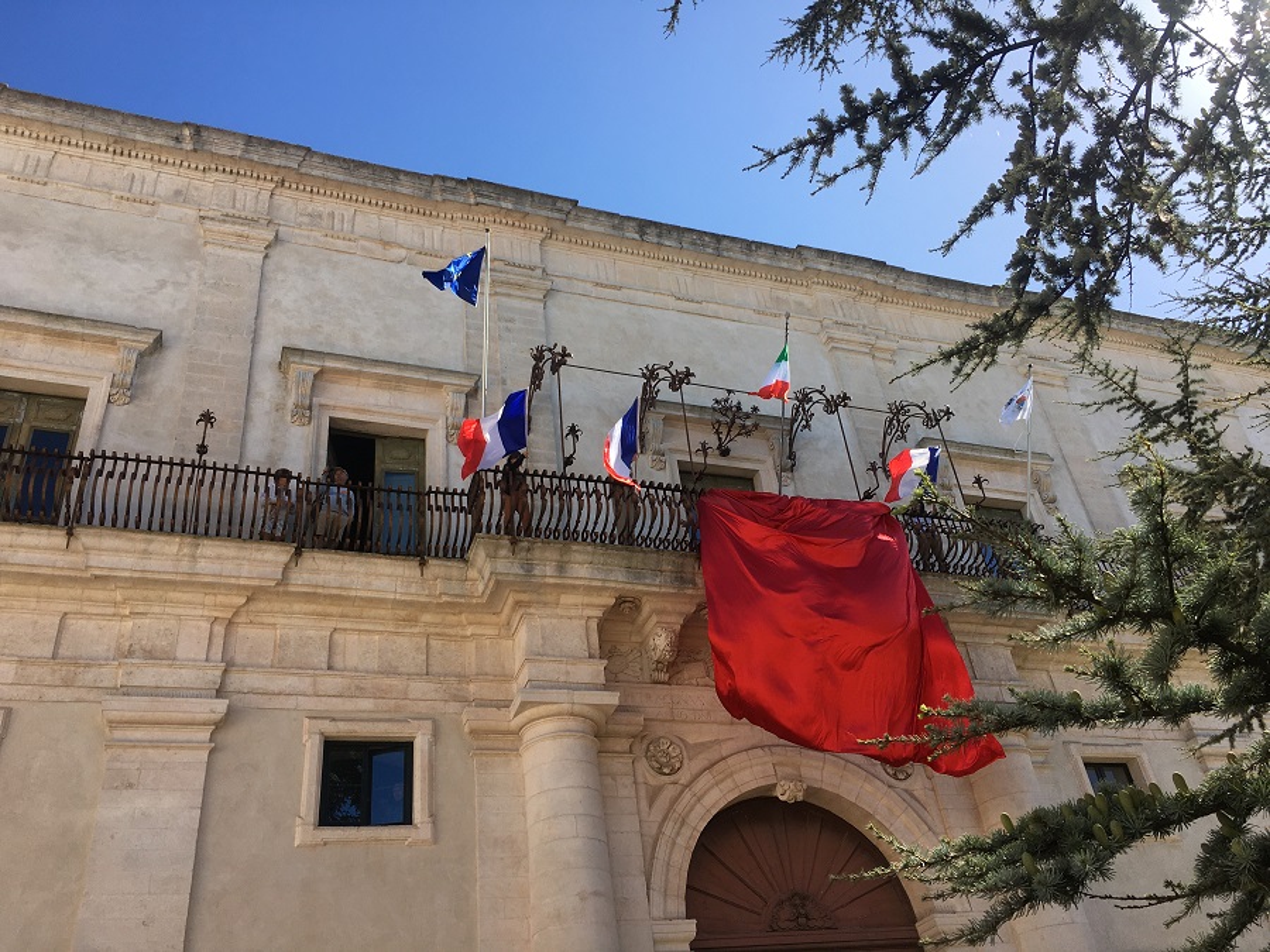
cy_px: 476
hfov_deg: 61.7
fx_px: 1064
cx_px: 635
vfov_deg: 48.2
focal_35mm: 29
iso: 25
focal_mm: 4.15
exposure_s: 1/950
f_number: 2.2
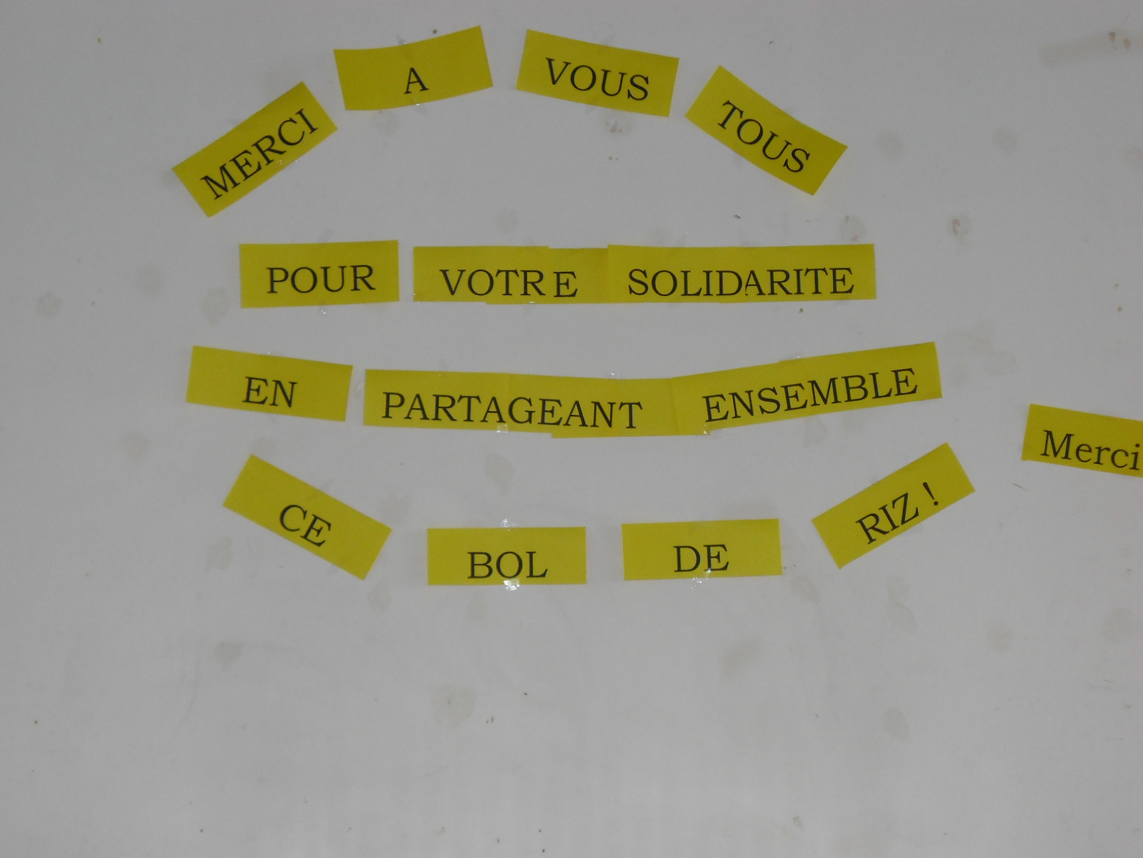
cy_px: 429
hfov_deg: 34.9
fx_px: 1816
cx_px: 572
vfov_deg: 26.6
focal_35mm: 55
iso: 200
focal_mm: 9.3
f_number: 3.7
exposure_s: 1/60
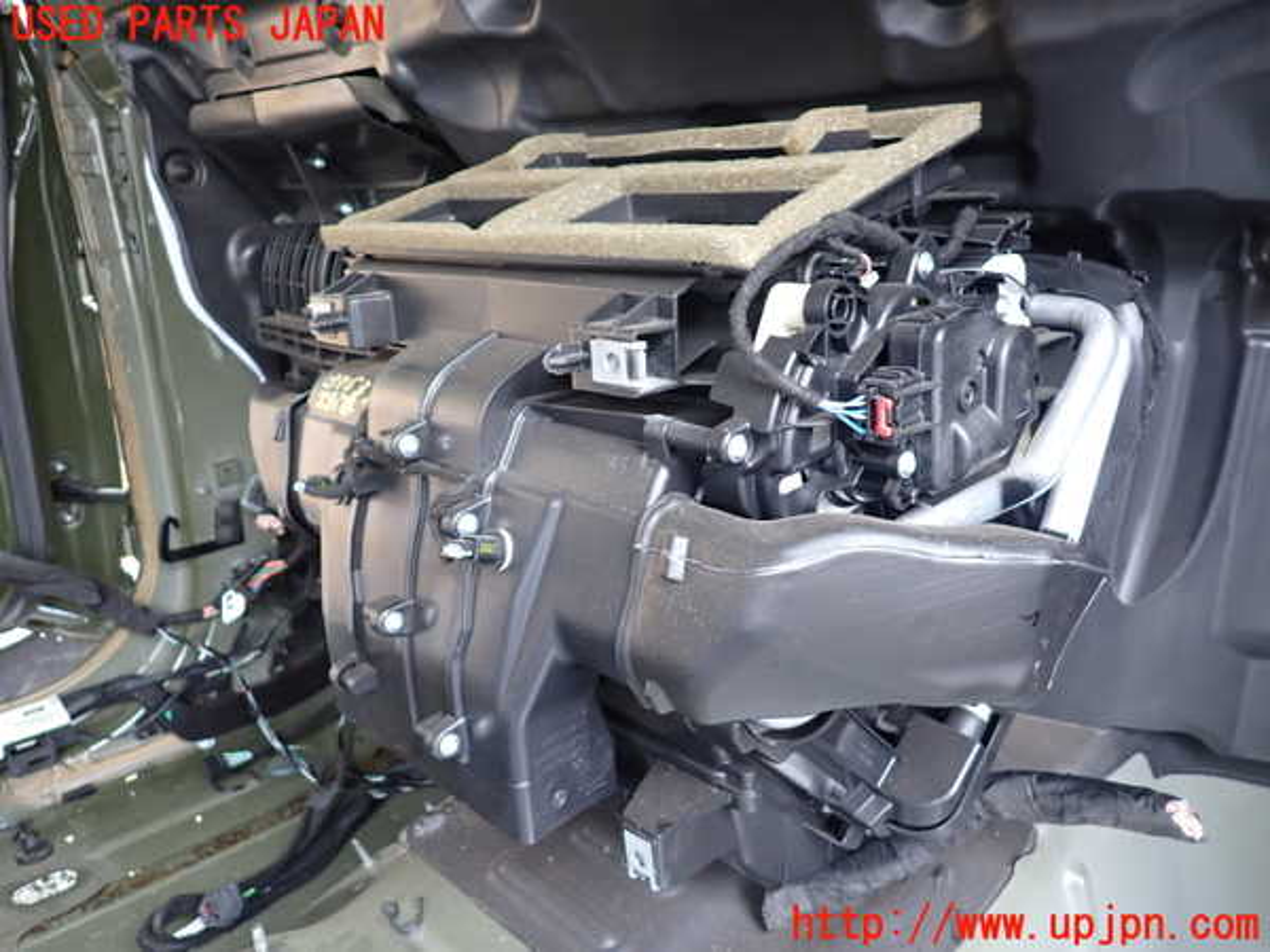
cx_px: 635
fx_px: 917
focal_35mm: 25
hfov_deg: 69.4
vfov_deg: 54.9
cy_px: 476
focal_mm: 4.5
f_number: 2
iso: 320
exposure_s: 1/30
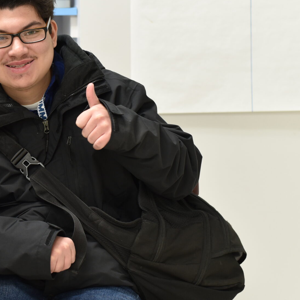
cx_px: -17
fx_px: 971
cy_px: 156
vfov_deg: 17.6
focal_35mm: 99
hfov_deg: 17.1
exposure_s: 1/60
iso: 800
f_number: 3.2
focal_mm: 50
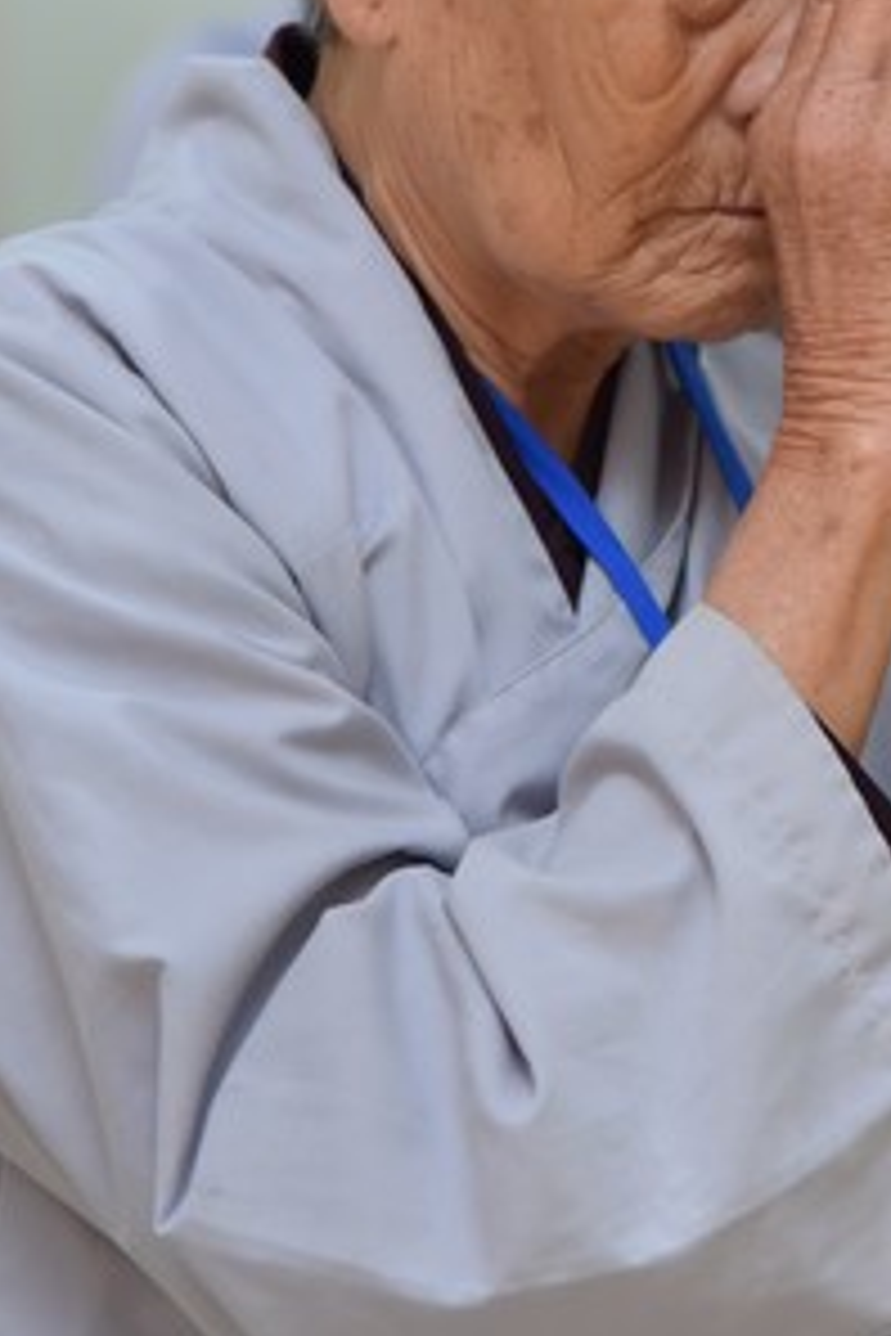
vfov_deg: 7.8
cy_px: 544
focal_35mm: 263
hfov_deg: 5.2
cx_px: 680
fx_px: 9763
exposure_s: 1/60
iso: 800
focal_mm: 120
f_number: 4.5
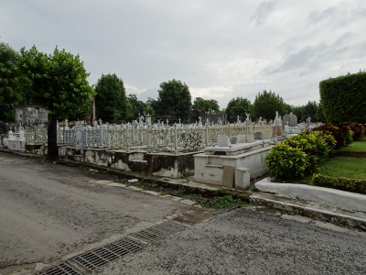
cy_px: 138
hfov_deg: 71.6
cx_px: 183
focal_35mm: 24
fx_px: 254
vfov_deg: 56.8
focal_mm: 4.1
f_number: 3.5
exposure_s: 1/320
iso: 80
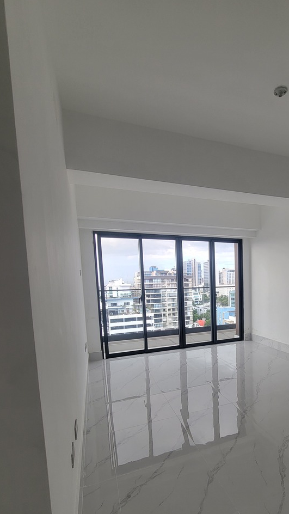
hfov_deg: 57.9
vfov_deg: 91.6
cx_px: 217
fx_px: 245
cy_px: 306
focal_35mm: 18
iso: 50
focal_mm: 2.2
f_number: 2.2
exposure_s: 1/142
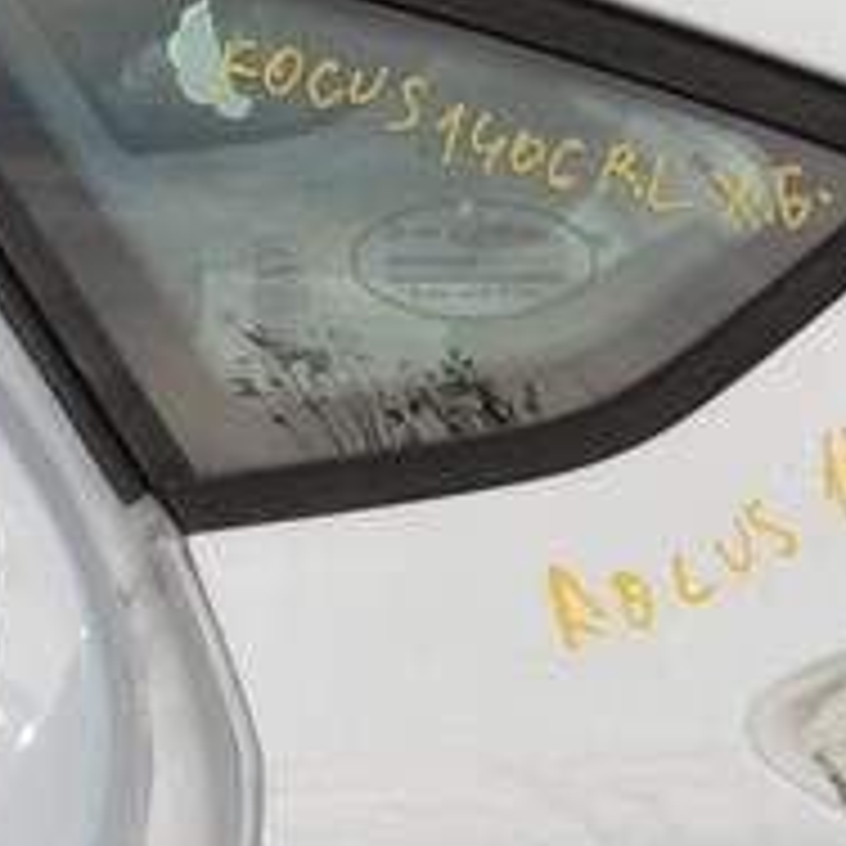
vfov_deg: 13.5
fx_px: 3456
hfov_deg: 13.8
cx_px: 81
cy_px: 1060
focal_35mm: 125
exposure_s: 1/200
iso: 100
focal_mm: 18
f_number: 8
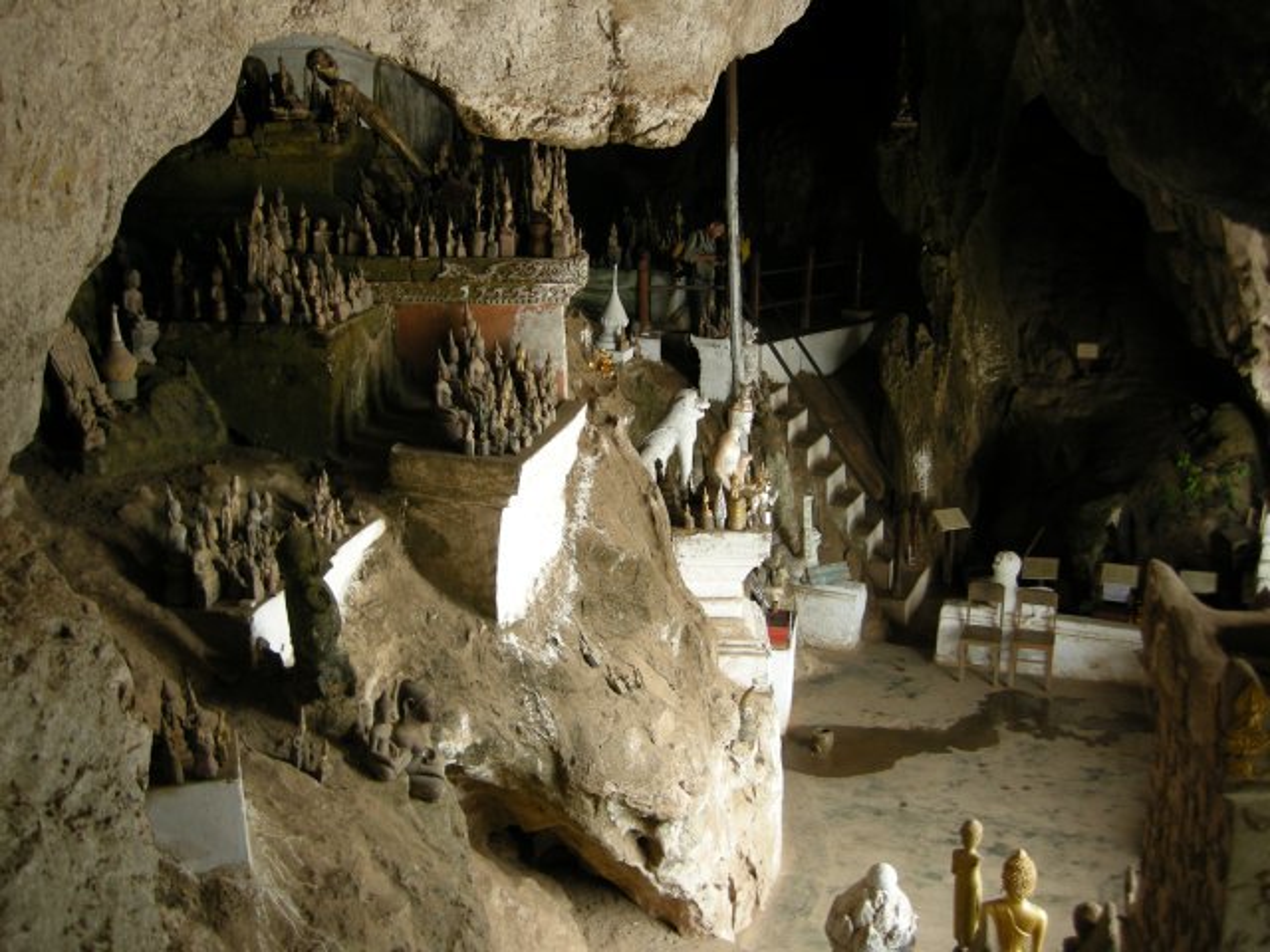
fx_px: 1321
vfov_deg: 39.7
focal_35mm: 36
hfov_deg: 51.4
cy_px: 476
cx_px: 635
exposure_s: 1/10.1
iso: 64
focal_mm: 7.5
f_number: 2.7
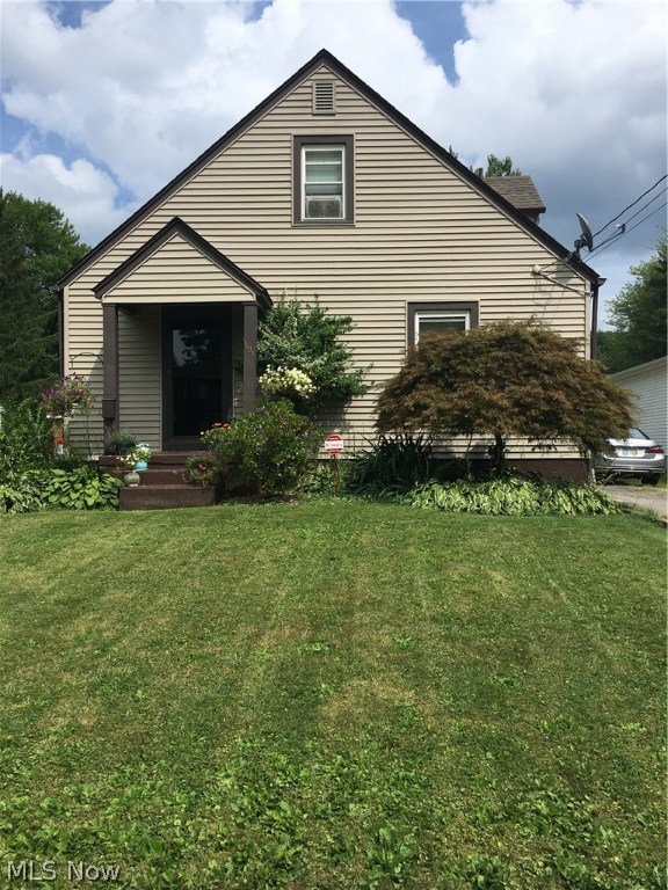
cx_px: 334
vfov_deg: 61.7
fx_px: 746
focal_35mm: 29
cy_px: 445
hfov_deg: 48.2
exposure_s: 1/2137
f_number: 2.2
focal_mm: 4.15
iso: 25
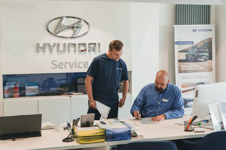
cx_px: 113
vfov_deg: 27.0
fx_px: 314
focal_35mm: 50
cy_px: 75
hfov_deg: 39.6
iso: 800
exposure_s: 1/160
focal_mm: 50
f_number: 4.5
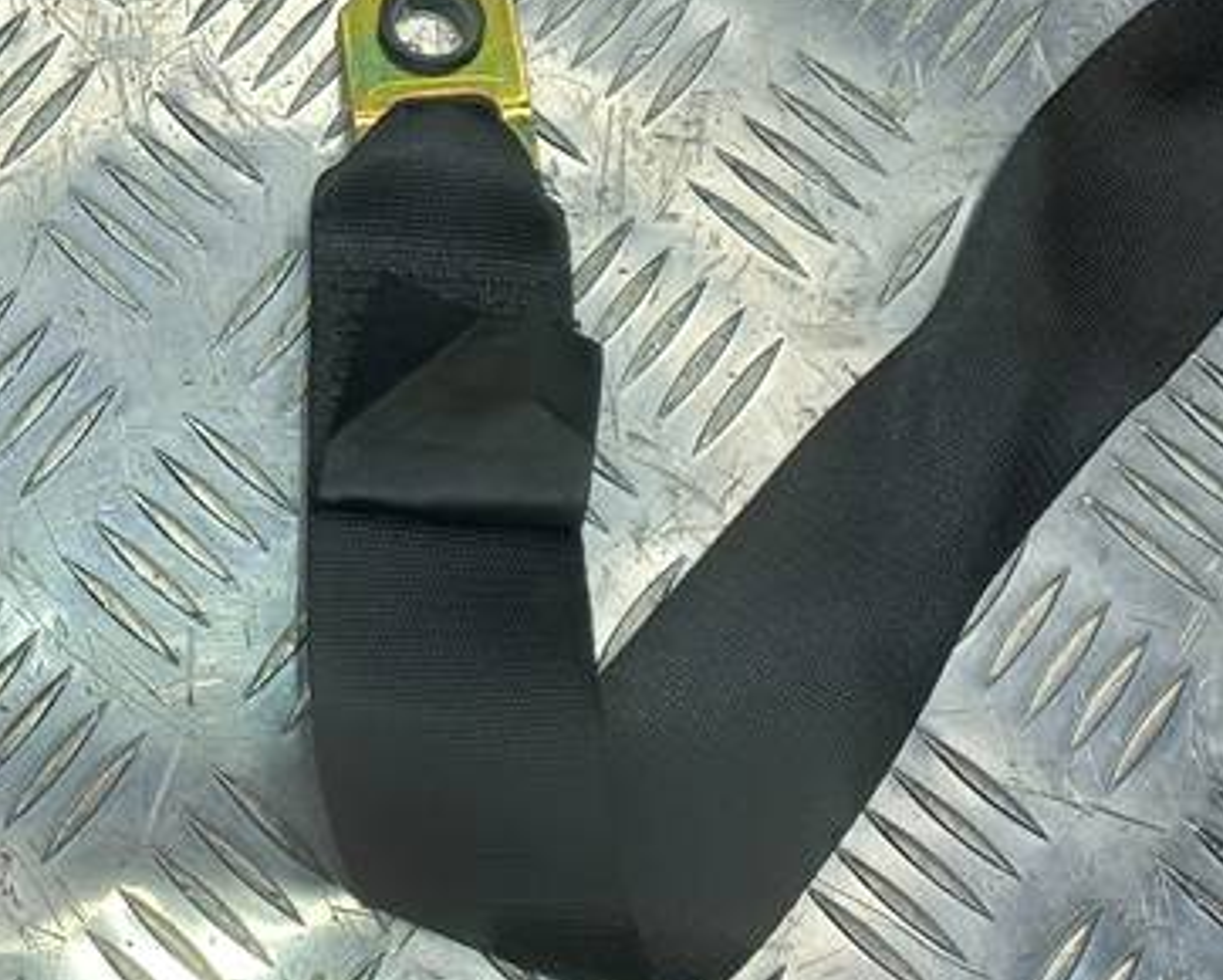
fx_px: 2499
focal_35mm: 69
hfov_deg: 26.3
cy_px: 88
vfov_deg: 21.7
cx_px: 44
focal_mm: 4.6
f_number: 1.8
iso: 25
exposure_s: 1/100
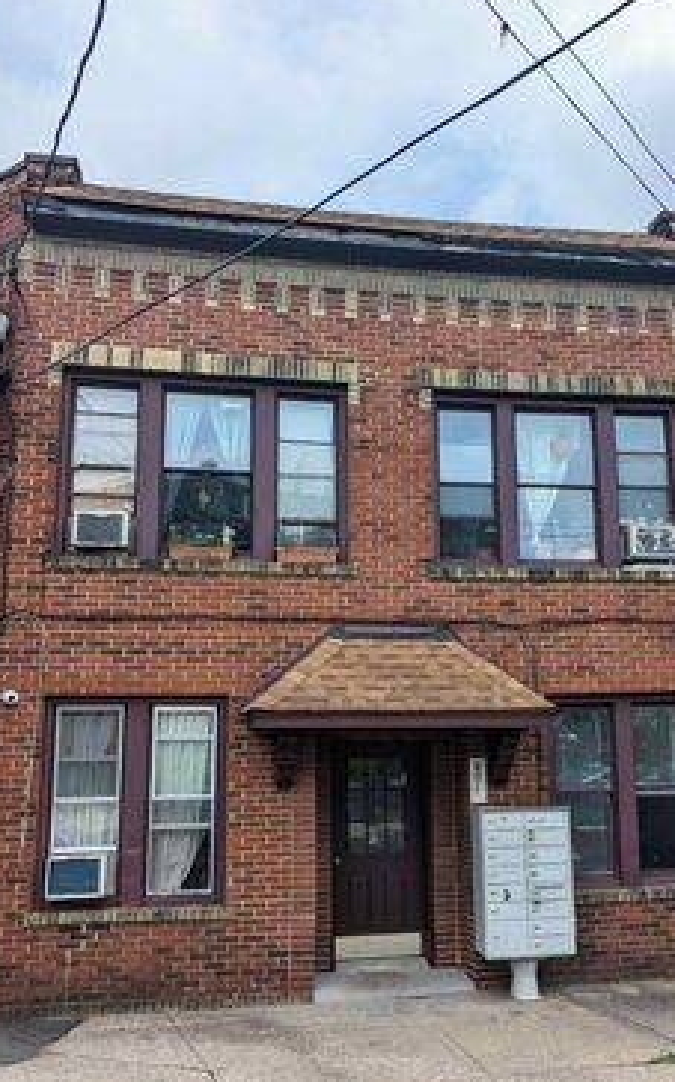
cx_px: 422
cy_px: 544
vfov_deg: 55.4
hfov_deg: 36.0
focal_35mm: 35
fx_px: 1032
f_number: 1.85
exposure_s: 1/2571
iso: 43
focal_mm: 6.81
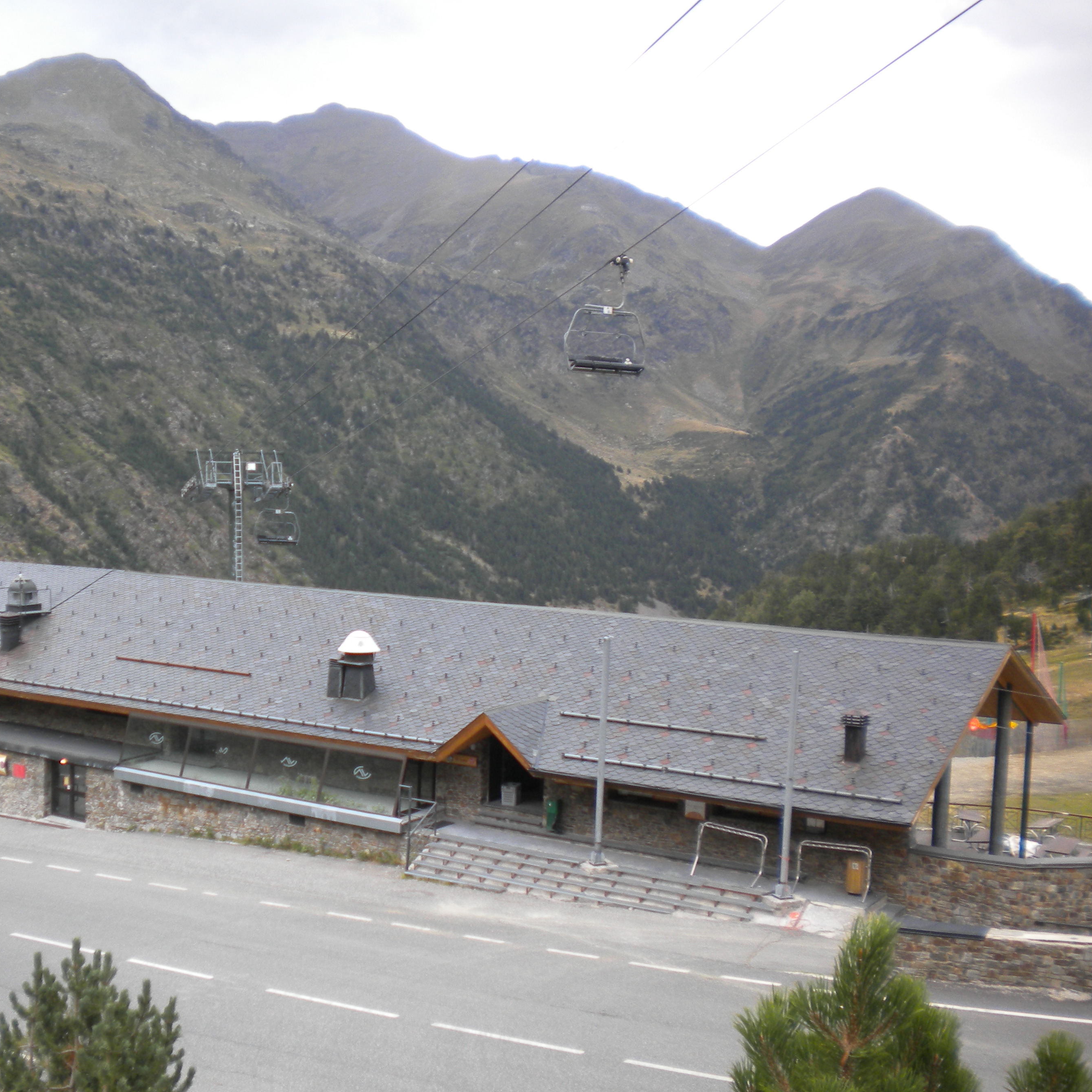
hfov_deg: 39.6
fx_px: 1499
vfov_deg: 40.0
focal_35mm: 42
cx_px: 365
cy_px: 556
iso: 80
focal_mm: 6.3
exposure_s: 1/156
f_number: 3.1
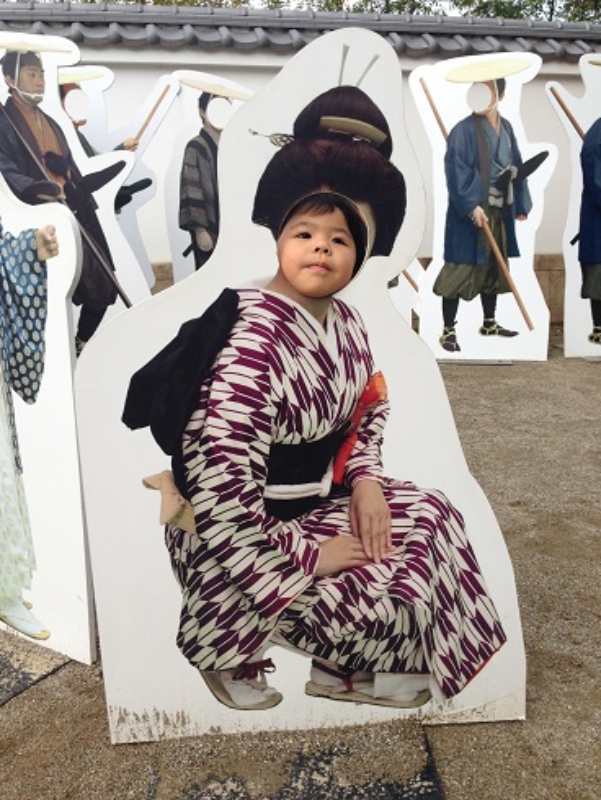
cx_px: 300
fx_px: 763
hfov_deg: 43.0
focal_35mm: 33
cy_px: 400
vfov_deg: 55.3
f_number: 2.4
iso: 50
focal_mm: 4.12
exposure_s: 1/507
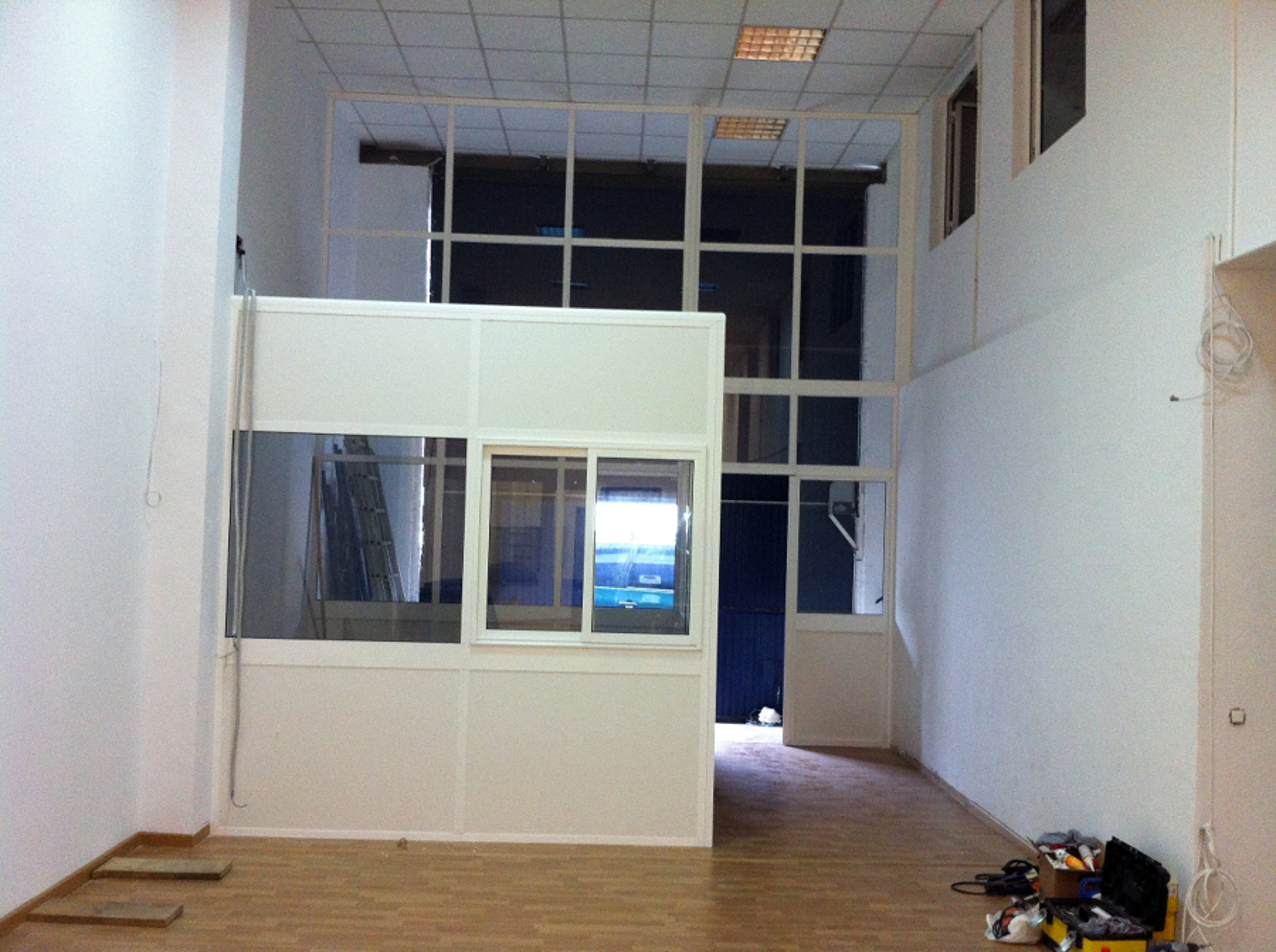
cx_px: 638
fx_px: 1288
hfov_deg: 52.7
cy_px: 476
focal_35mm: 35
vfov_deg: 40.6
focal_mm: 3.85
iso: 200
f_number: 2.8
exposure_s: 1/17
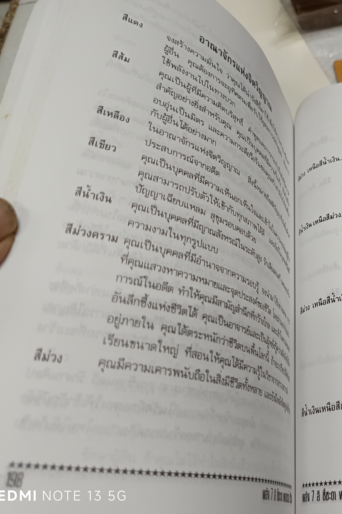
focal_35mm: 34
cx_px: 313
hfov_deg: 36.3
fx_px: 484
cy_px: 261
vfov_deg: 55.8
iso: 941
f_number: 1.7
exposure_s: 1/50
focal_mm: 5.31
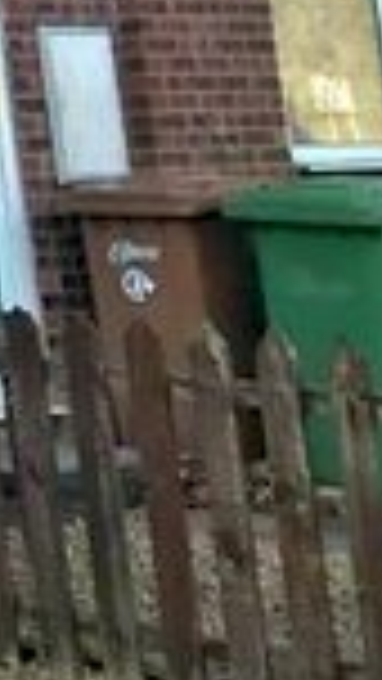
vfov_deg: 14.1
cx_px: -1029
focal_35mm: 141
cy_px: -399
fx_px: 2538
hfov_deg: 7.0
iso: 20
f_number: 1.8
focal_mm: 3.99
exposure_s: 1/921
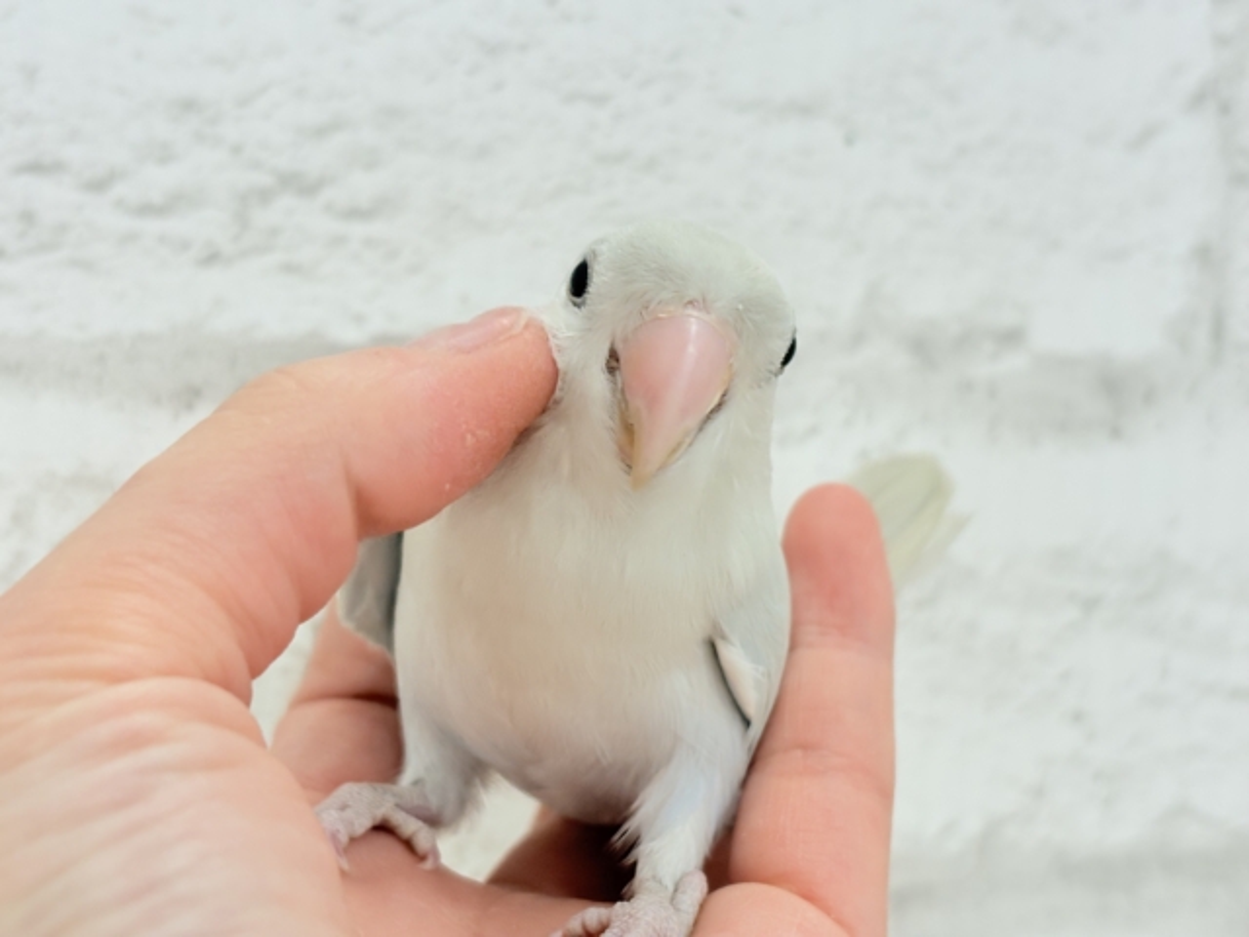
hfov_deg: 36.8
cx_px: 624
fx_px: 1876
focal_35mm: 52
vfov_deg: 28.0
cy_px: 468
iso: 80
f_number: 1.6
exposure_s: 1/100
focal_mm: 5.96
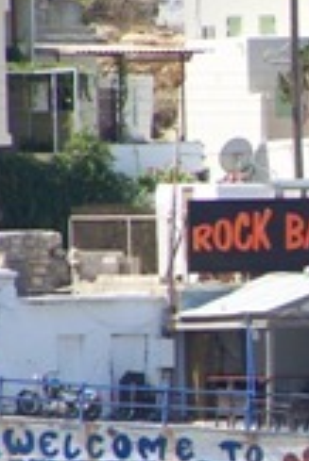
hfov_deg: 1.3
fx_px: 13104
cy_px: 356
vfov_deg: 2.0
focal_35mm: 1020
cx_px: 547
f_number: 3.5
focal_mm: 59.2
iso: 80
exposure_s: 1/800
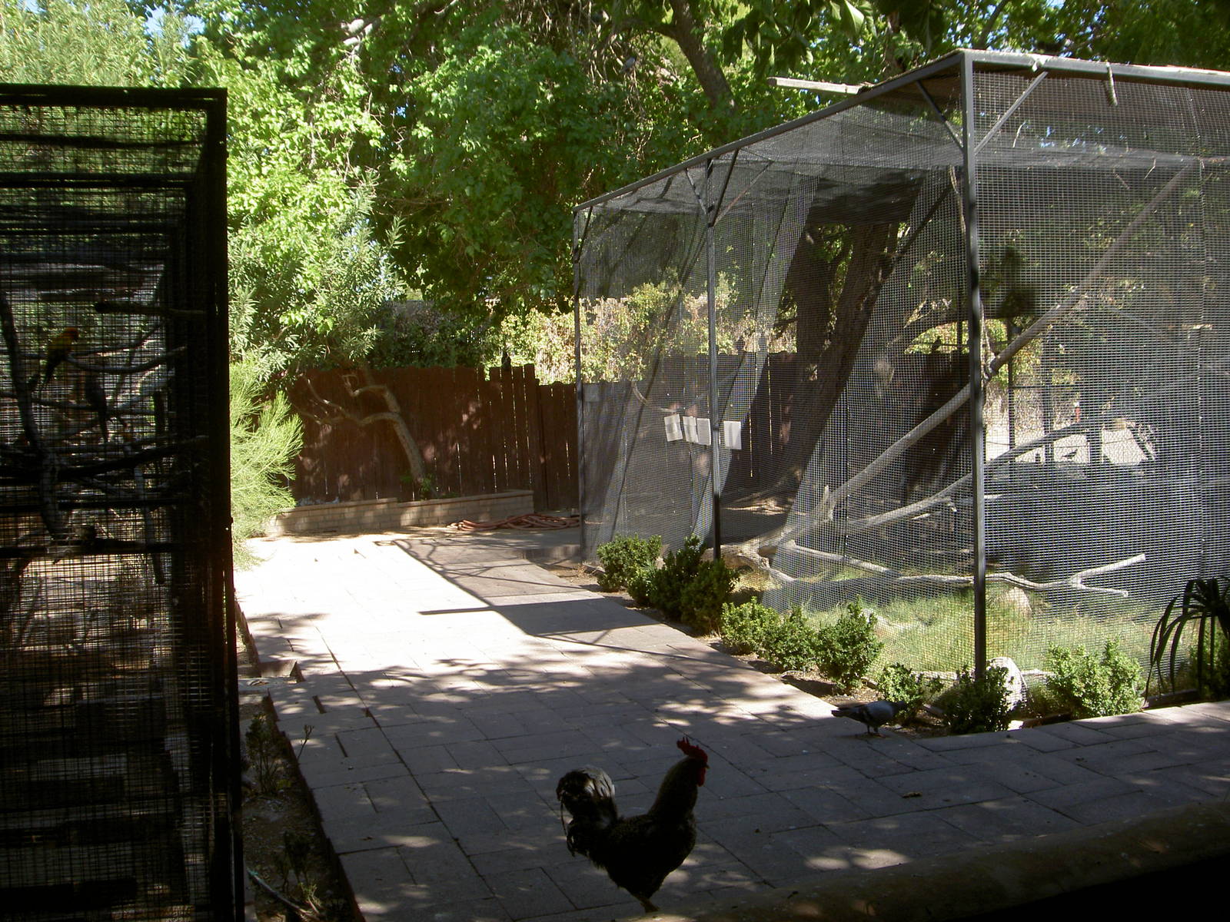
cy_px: 461
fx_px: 1386
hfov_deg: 47.9
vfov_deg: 36.8
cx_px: 615
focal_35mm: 39
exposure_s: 1/125
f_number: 4.7
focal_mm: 8
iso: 50
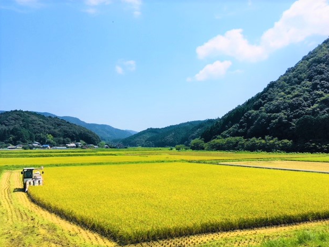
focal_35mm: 30
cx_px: 168
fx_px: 285
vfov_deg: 46.8
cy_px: 127
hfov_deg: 60.0
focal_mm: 4.15
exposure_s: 1/2404
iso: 25
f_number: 2.2
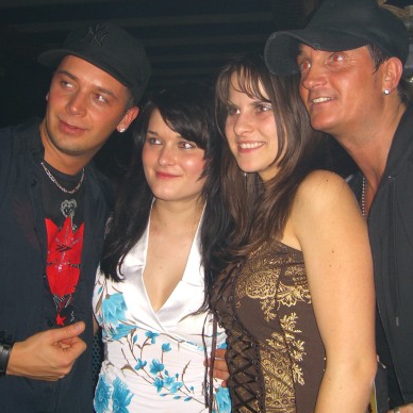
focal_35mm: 52
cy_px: 184
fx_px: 702
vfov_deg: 32.8
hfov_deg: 32.8
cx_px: 206
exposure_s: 1/60
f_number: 2.8
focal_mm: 7.9
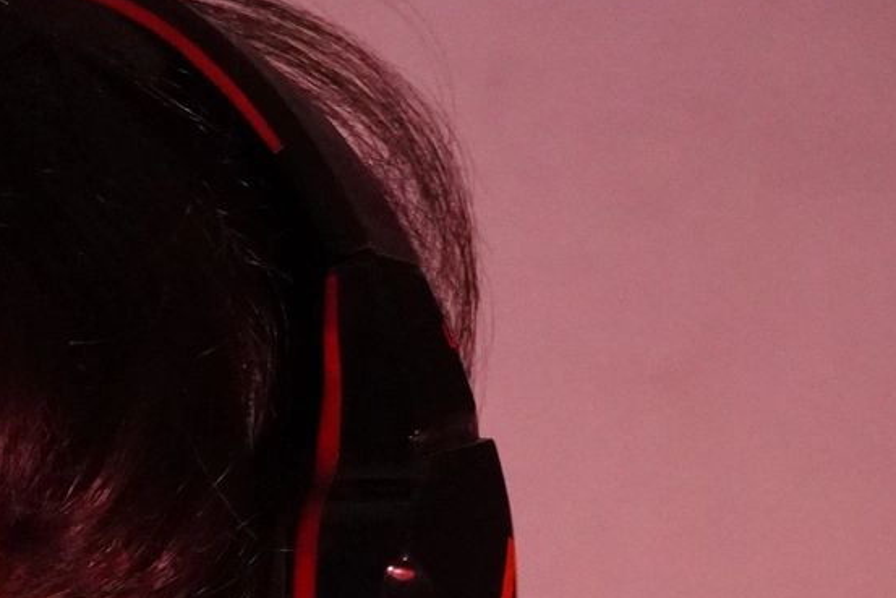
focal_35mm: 259
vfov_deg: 5.2
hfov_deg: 7.7
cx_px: -723
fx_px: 6445
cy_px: 1024
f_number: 5.6
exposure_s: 1/80
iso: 5000
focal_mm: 45
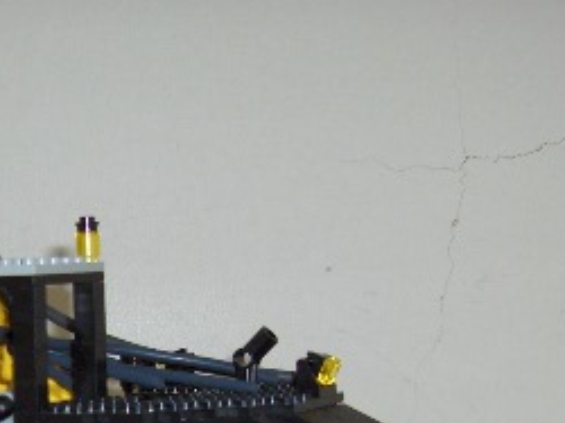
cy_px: 527
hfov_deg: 18.9
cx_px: -41
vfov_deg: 14.2
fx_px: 1631
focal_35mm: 100
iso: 100
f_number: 2.8
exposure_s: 1/60
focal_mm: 8
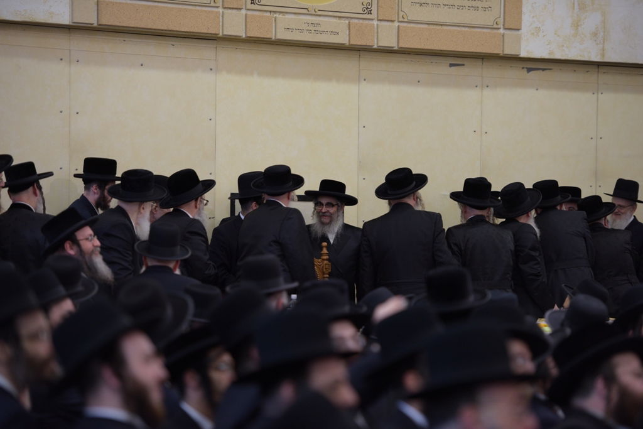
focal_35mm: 140
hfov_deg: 14.7
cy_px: 214
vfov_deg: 9.8
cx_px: 322
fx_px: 2501
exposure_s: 1/125
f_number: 2.8
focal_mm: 140
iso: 800
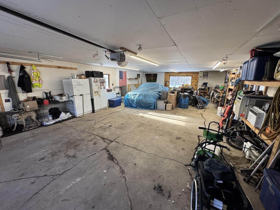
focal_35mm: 14
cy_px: 105
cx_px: 140
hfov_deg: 102.1
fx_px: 113
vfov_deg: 85.7
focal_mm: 2.22
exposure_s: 1/120
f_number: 2.2
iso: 160
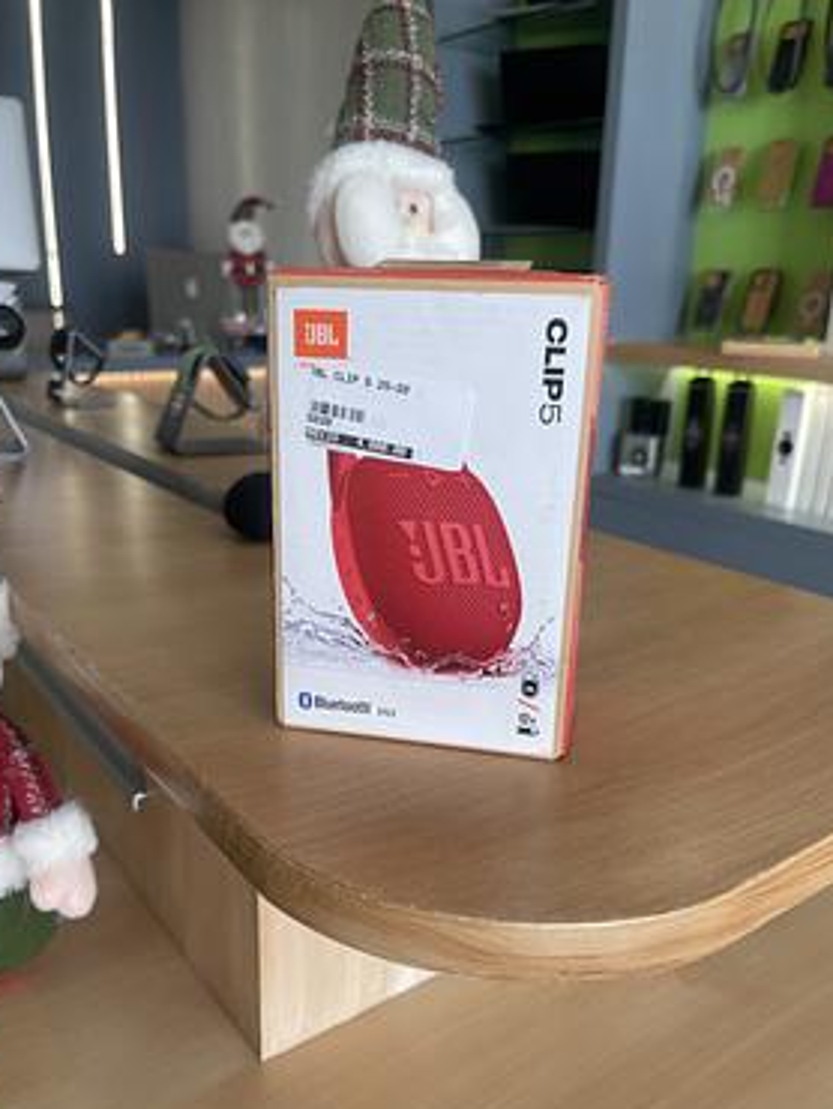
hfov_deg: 51.4
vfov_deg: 65.2
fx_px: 865
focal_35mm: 27
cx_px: 405
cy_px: 596
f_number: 1.6
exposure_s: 1/120
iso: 40
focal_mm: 5.1
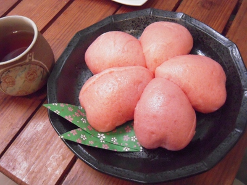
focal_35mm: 37
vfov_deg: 38.7
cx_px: 124
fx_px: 264
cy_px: 92
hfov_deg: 50.1
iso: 1600
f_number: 3
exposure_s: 1/100
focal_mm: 6.5
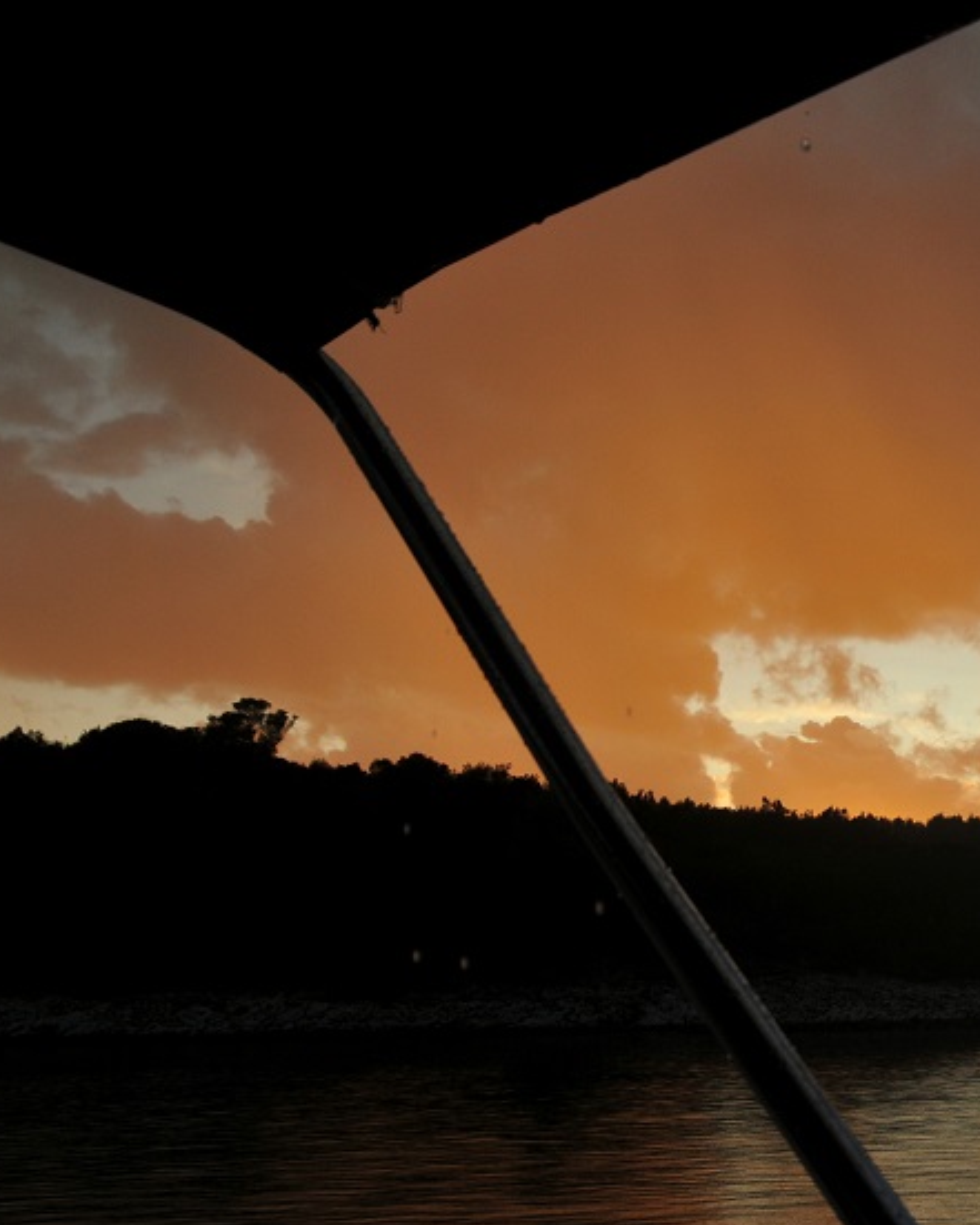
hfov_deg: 27.7
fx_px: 1849
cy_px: 688
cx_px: 1008
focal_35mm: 51
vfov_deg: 36.6
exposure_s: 1/500
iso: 250
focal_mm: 20
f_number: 6.3
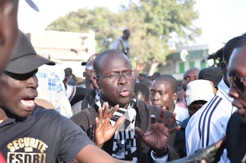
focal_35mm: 82
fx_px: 563
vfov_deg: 16.5
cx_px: 123
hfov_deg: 24.6
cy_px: 82
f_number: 4
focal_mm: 55
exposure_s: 1/180
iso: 200
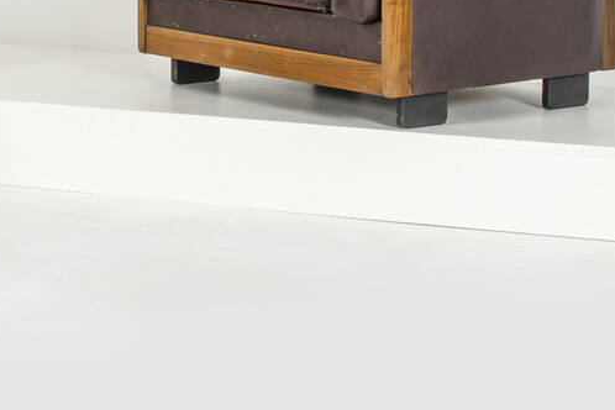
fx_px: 2518
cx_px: -23
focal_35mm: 147
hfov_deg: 13.7
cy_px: -85
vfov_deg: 9.2
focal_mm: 35
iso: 125
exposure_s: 1/200
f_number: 20
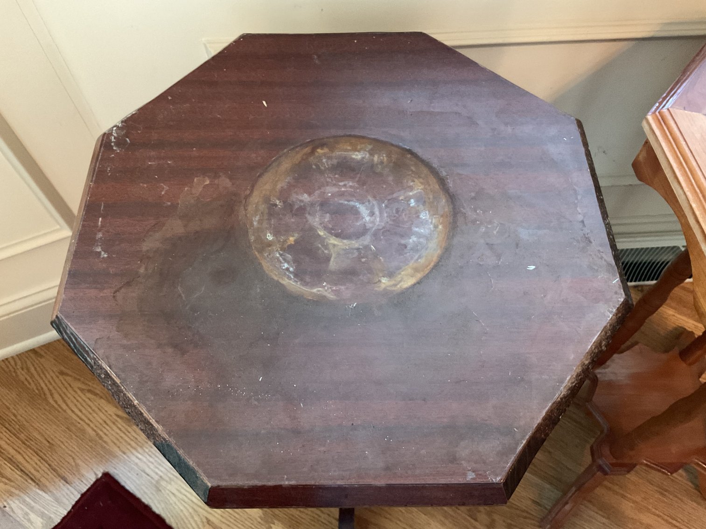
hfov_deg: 61.7
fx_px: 592
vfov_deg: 48.2
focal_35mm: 29
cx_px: 353
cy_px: 264
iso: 400
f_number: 1.8
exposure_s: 1/30
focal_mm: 3
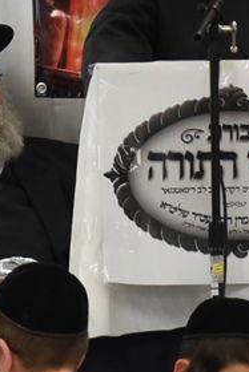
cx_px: 275
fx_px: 4549
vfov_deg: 4.7
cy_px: -23
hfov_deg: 3.1
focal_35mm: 439
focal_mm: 120
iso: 3600
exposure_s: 1/250
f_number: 5.6
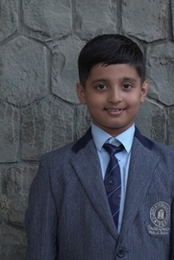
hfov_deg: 14.2
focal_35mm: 96
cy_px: 136
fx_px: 695
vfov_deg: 21.2
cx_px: 124
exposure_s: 1/125
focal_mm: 58
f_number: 9
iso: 400
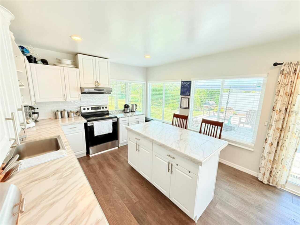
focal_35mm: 14
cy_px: 112
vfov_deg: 85.7
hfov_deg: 102.1
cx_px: 150
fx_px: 121
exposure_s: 1/120
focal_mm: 2.22
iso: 160
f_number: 2.2
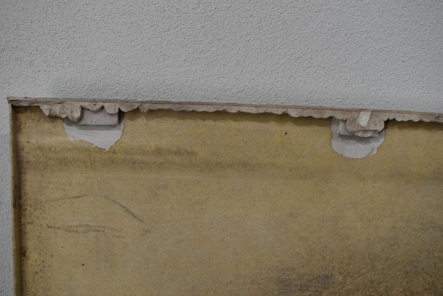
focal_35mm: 42
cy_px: 148
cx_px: 222
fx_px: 517
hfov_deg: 46.4
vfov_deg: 31.9
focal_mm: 28
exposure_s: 1/160
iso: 200
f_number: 5.6
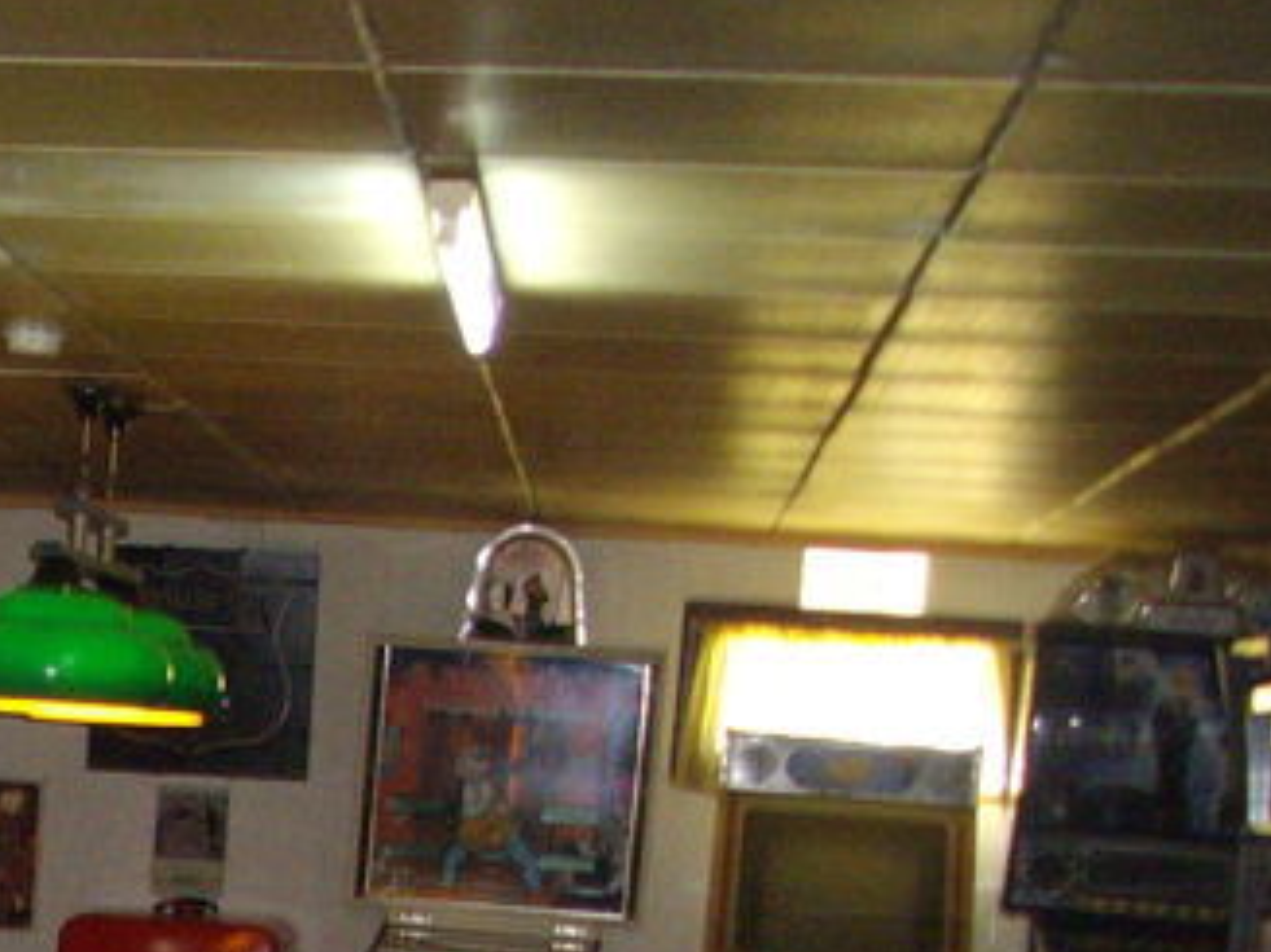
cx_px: -564
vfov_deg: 12.8
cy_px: 1376
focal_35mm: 110
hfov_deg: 16.5
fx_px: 4037
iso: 320
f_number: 2.7
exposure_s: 1/50
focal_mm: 6
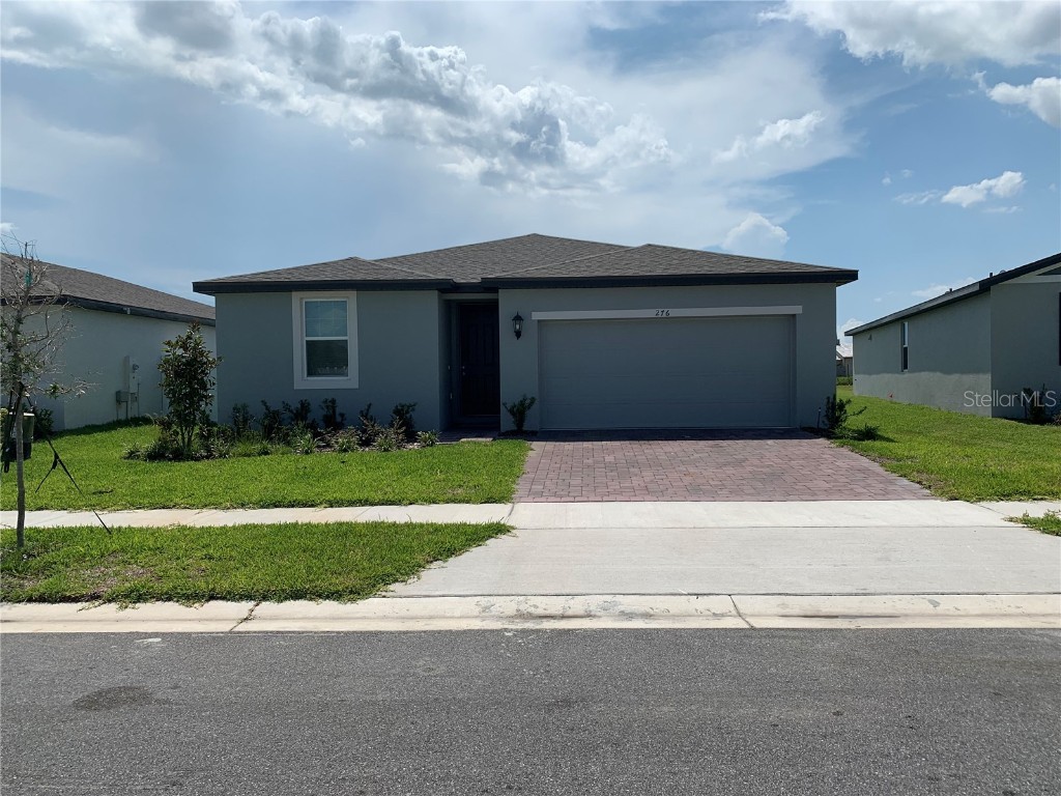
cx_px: 530
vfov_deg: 53.1
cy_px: 398
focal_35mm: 26
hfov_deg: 67.3
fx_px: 797
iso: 25
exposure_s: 1/5405
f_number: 1.8
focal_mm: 4.25
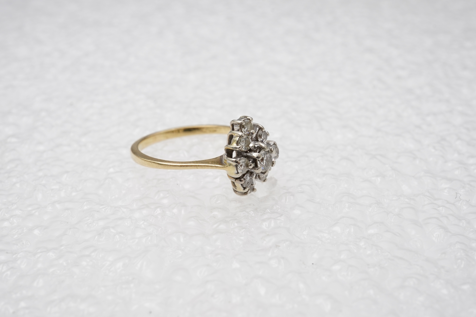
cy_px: 158
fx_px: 595
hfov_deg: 43.6
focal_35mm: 45
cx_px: 238
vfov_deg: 29.9
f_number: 22
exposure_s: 1/125
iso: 500
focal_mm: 30
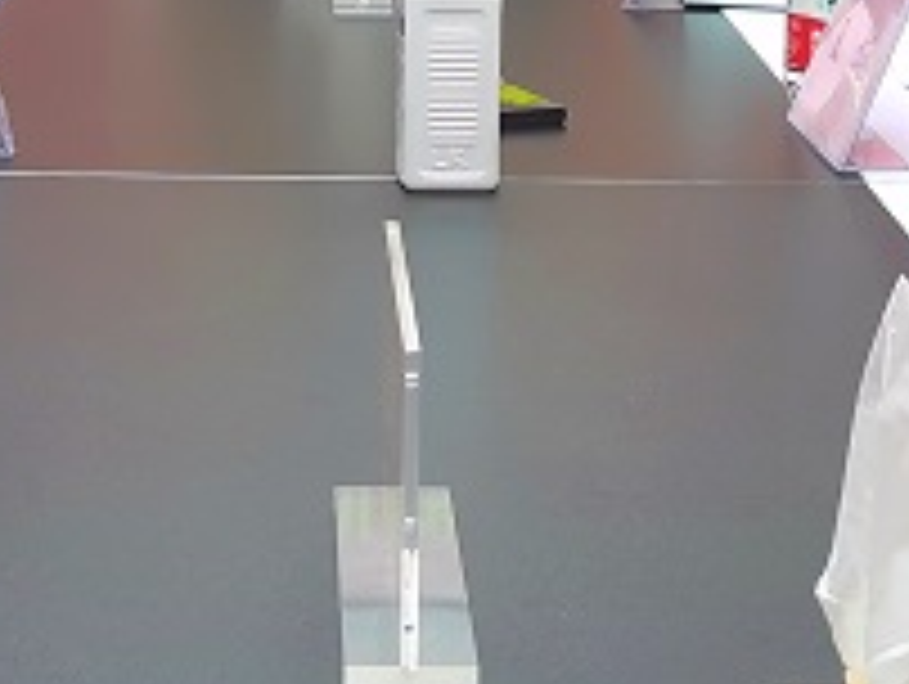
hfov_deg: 14.6
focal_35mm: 135
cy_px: -295
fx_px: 3549
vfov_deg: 10.7
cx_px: 324
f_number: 1.8
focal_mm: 5.58
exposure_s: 1/100
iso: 64
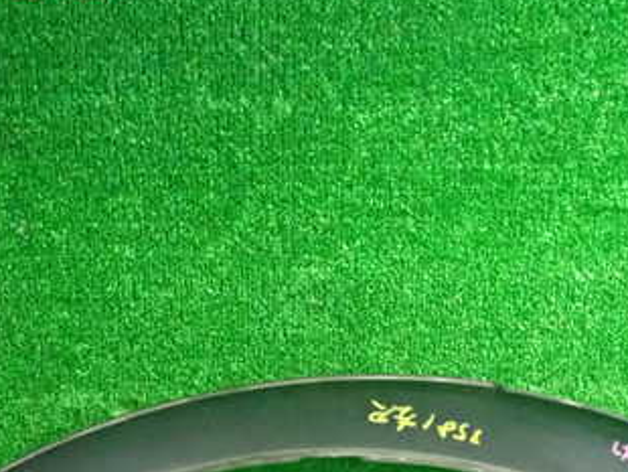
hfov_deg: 33.2
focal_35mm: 58
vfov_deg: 24.6
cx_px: 357
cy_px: 411
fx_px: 1053
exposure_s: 1/160
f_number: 2.3
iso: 3200
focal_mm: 5.4
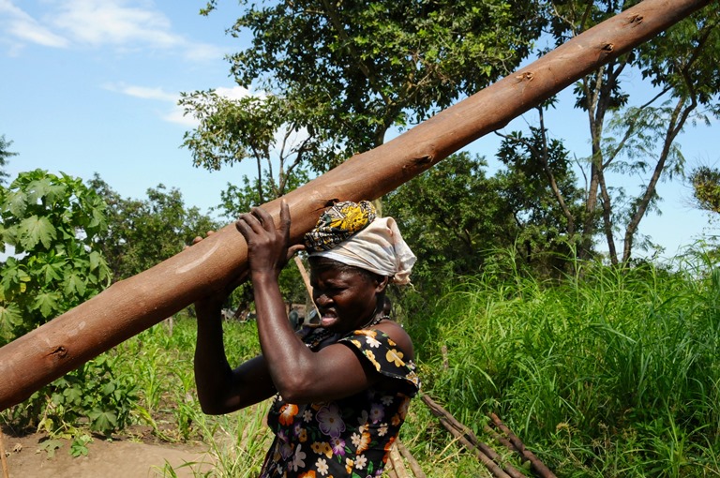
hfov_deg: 45.0
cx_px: 360
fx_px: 869
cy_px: 239
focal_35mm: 44
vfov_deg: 30.8
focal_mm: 29
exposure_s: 1/640
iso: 800
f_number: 13
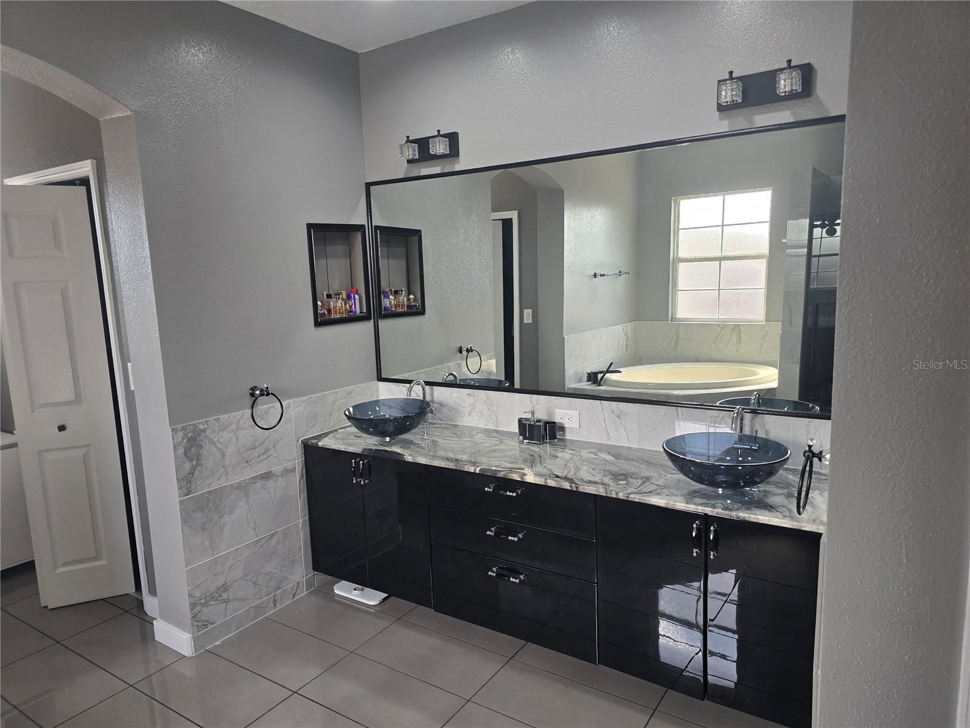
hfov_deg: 73.9
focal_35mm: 23
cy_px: 364
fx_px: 644
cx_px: 485
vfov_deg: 58.9
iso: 80
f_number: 1.7
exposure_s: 1/120
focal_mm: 6.3
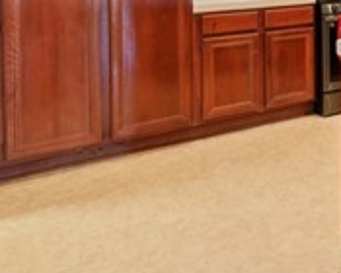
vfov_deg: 26.7
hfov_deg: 34.1
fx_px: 484
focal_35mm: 48
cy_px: -80
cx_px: 366
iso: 400
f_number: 8
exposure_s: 1/4
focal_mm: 14
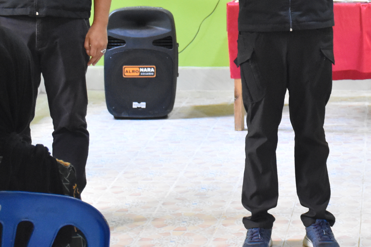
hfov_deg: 15.0
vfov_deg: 10.0
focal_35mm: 135
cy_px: -36
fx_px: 1392
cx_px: 362
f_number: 4.2
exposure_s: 1/80
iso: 3200
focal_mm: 34
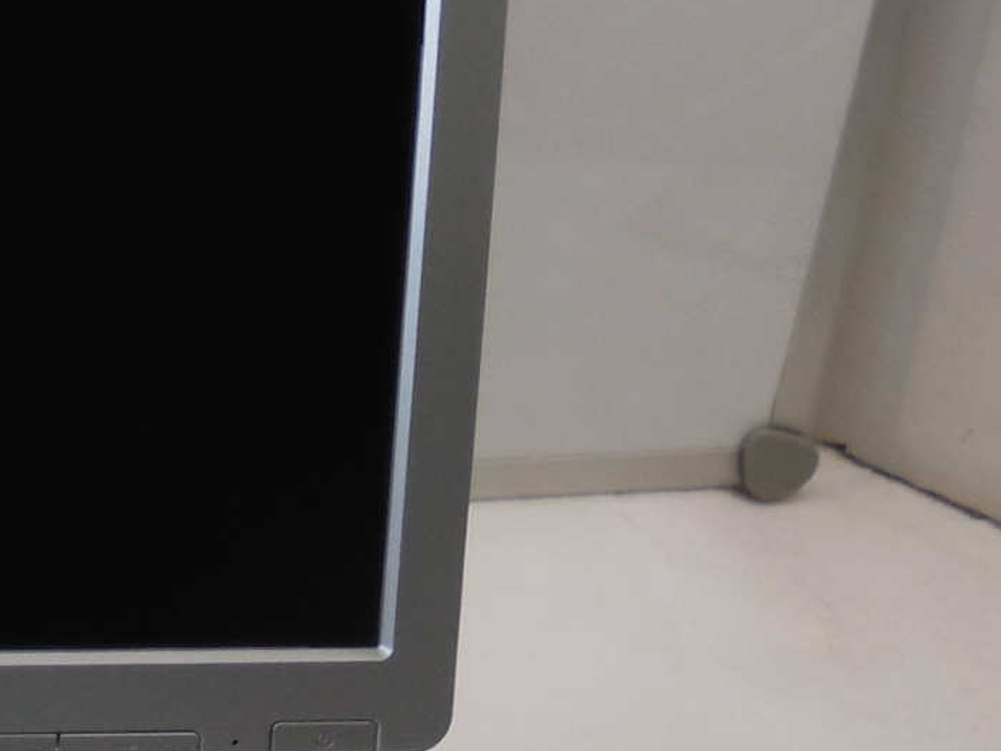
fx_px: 2429
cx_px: -420
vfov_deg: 17.5
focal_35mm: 84
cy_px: 272
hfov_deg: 20.5
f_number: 3.5
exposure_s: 1/50
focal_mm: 4.6
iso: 125
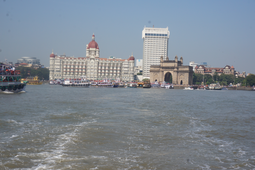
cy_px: 85
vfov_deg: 23.1
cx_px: 128
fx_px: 414
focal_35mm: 58
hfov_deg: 34.2
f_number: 14
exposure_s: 1/250
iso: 200
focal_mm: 39
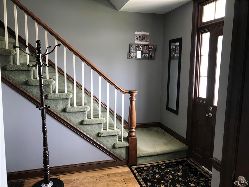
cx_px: 124
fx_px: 201
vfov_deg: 49.7
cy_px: 94
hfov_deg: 63.4
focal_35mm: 28
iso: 40
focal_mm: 3.99
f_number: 1.8
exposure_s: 1/24
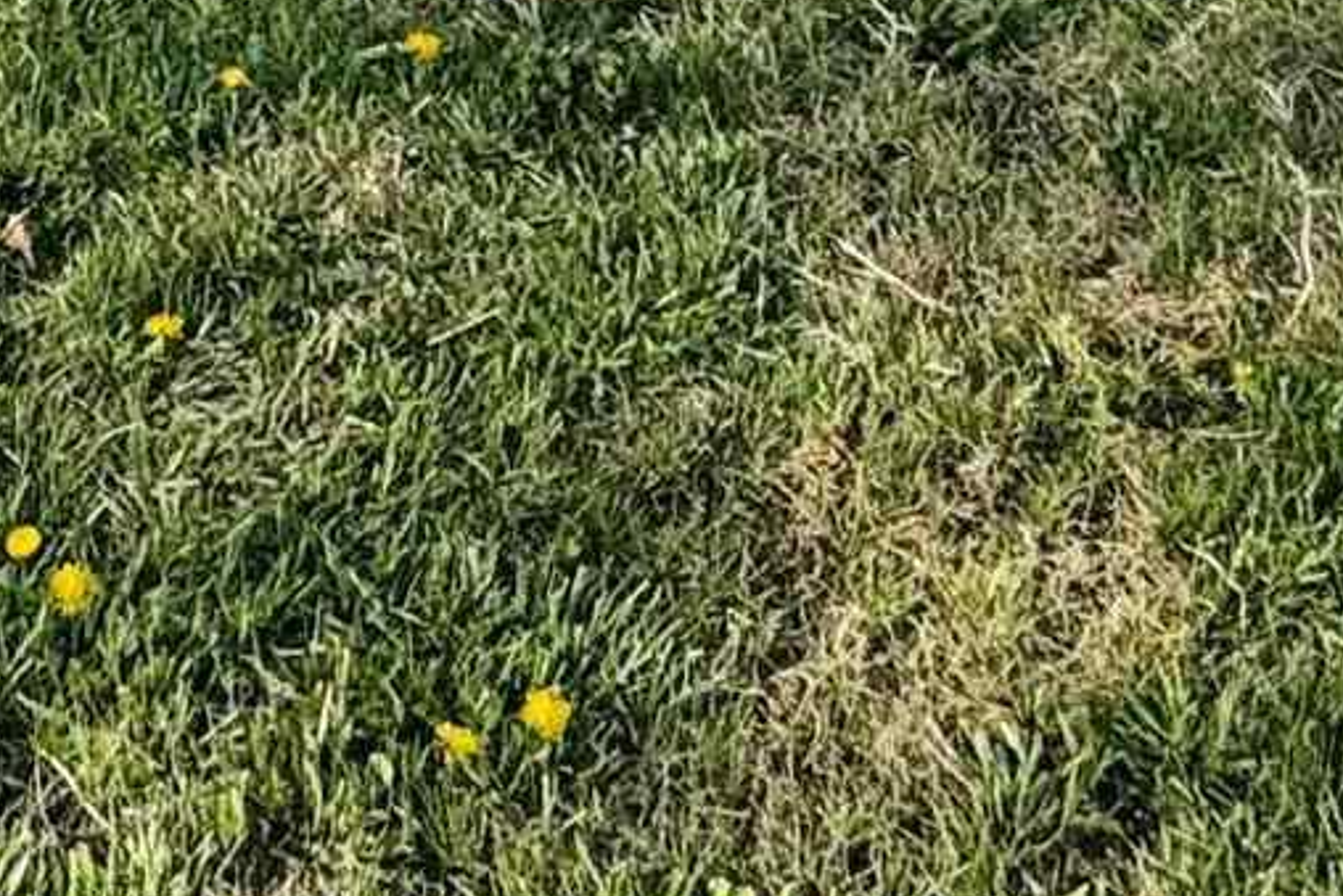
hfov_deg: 23.0
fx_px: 3284
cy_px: -1773
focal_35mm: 88
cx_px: 404
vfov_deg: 10.7
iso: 50
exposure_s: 1/1672
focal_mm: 2.22
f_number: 2.2
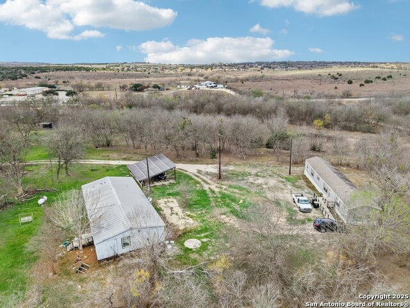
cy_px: 154
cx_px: 205
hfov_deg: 71.6
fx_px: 284
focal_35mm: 24
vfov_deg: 56.8
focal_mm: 8.7
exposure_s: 1/2500
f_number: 1.8
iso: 200
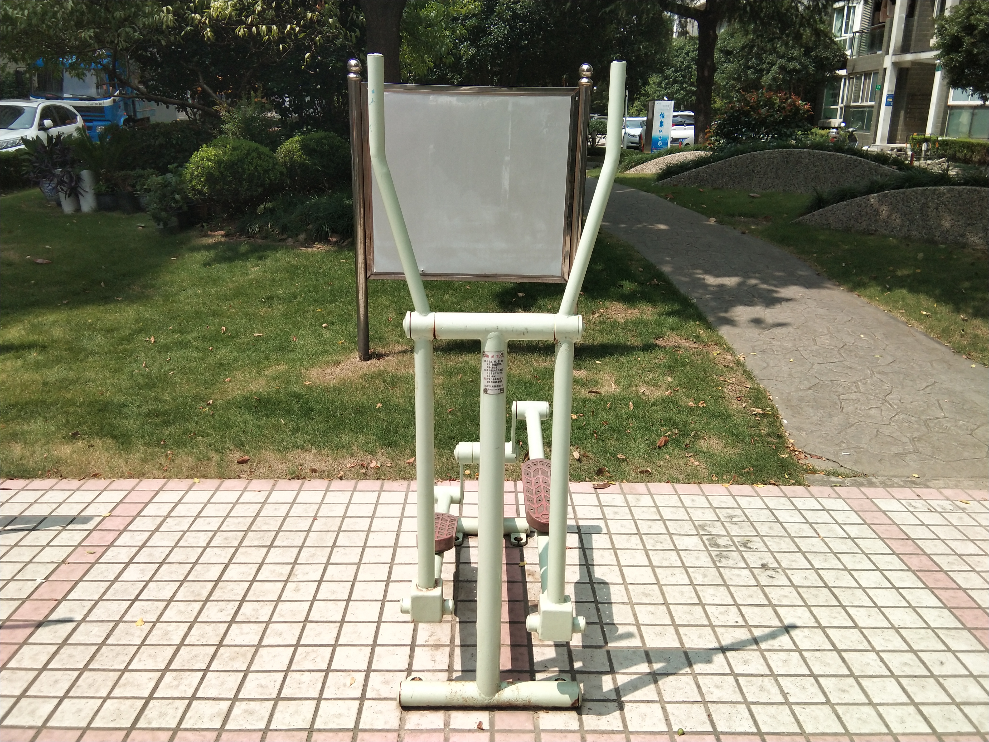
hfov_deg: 58.4
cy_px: 371
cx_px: 494
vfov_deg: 45.4
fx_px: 886
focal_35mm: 31
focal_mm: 3.69
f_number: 2.2
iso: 50
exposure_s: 1/817
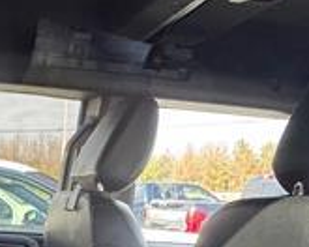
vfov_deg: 25.2
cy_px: 311
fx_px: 485
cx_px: -7
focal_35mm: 53
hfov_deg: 32.3
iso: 640
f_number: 2.2
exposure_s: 1/60
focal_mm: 2.22
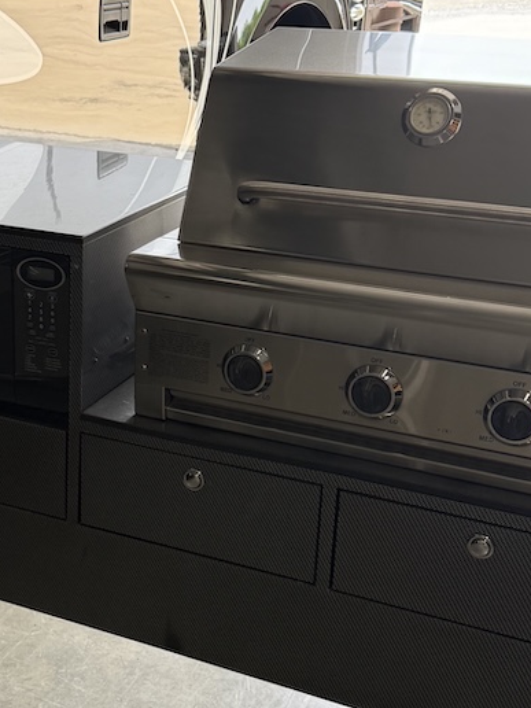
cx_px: 69
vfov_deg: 31.2
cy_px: 397
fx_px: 1268
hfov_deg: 23.1
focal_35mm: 62
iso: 100
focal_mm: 6.76
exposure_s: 1/181
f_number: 1.78
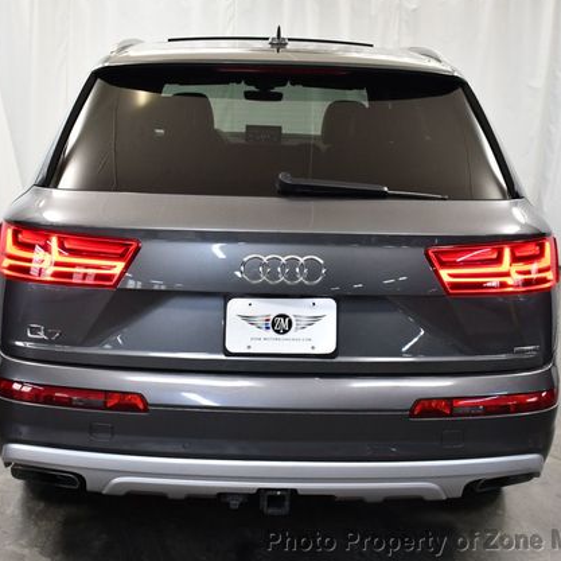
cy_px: 278
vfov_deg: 36.1
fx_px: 862
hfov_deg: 36.0
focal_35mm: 47
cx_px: 249
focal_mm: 18
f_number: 3.5
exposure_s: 1/125
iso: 1000
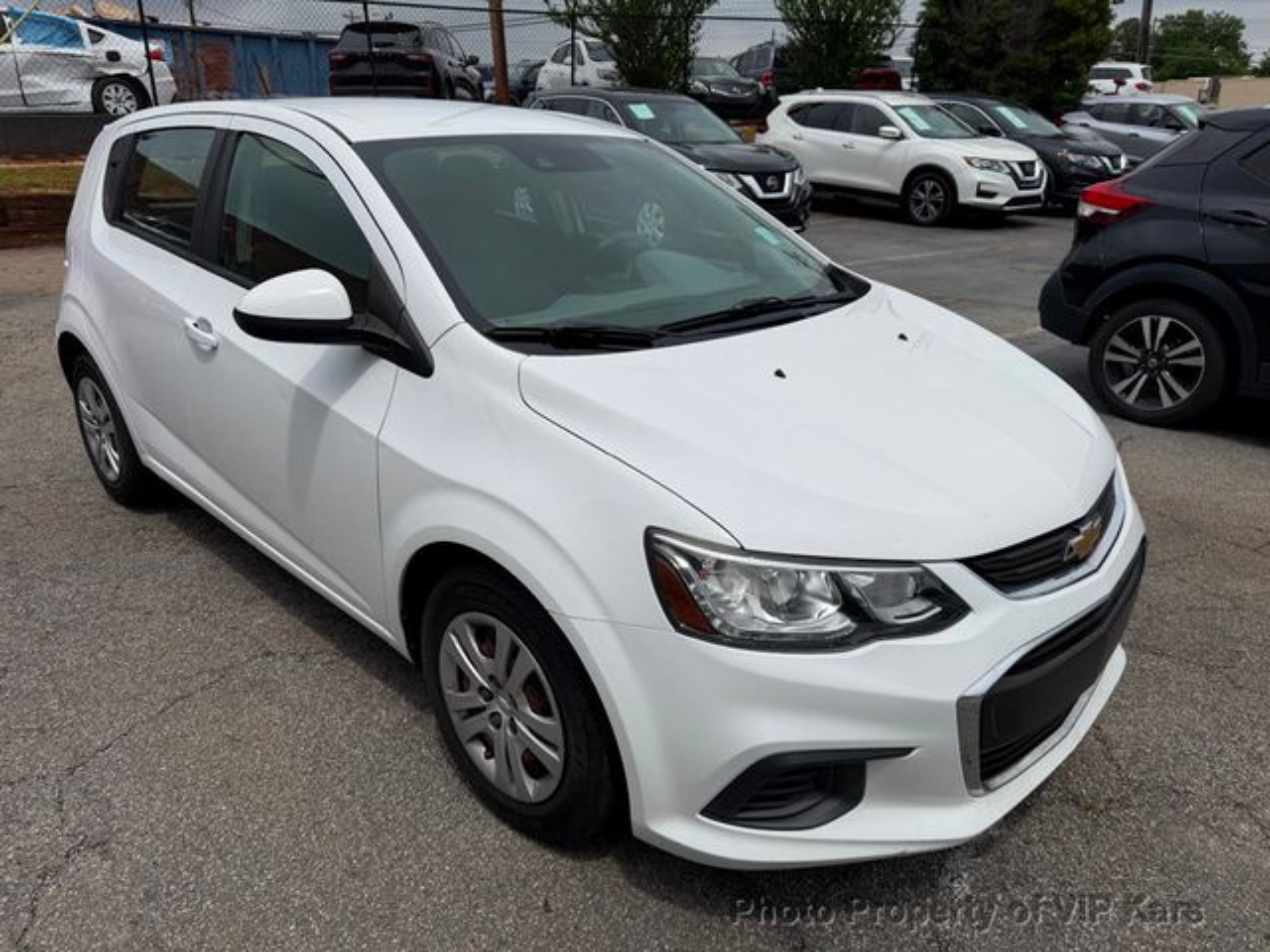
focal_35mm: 24
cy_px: 476
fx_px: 881
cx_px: 635
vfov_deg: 56.8
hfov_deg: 71.6
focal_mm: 6.76
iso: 80
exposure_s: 1/10309
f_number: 1.78
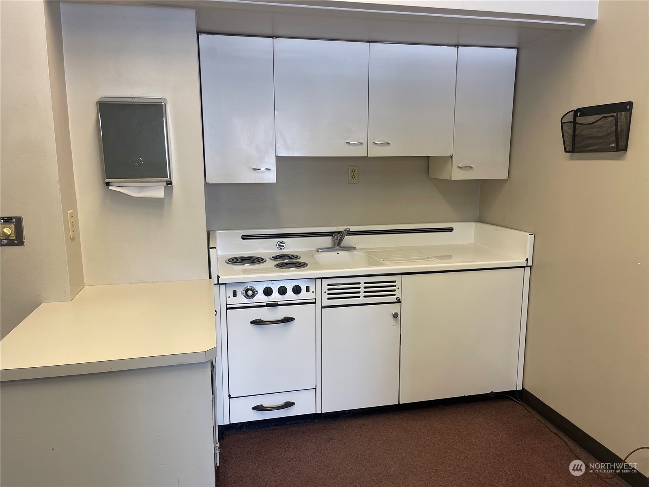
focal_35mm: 26
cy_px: 244
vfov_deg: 53.1
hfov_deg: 67.3
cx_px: 324
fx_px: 487
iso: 80
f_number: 1.6
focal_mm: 5.1
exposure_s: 1/60
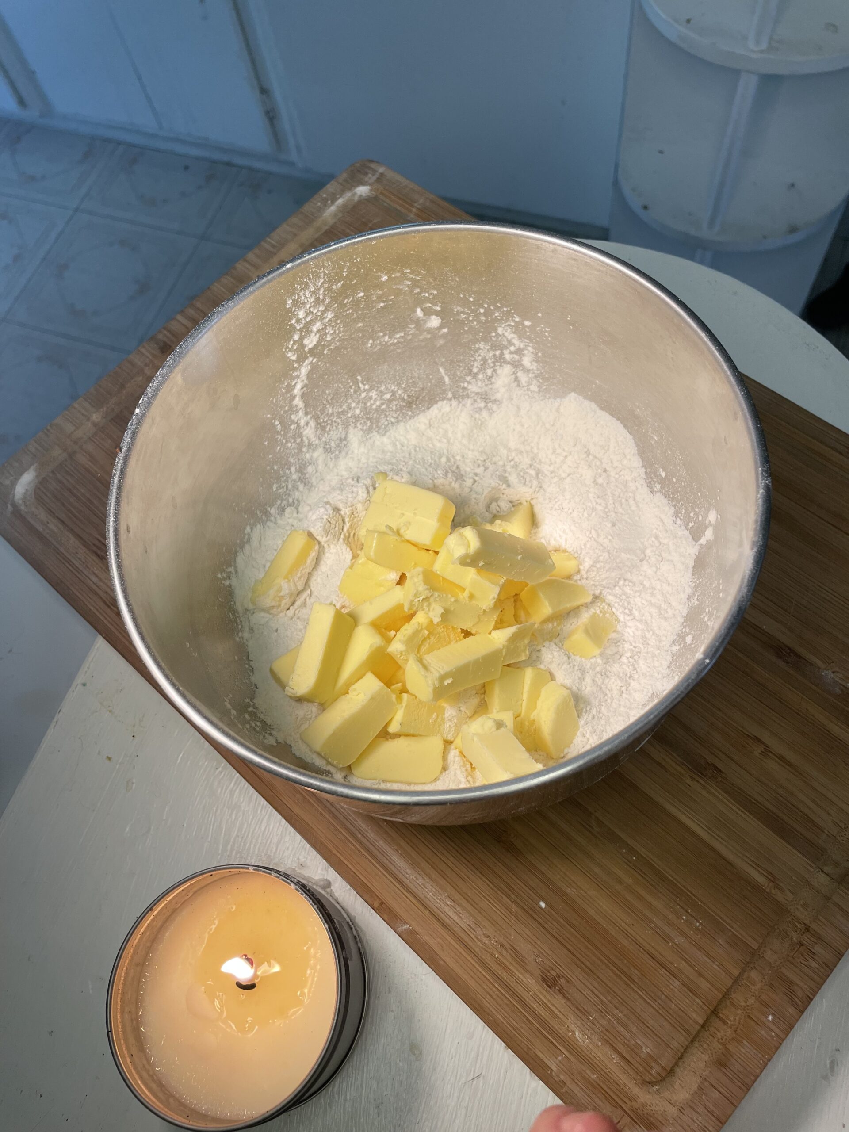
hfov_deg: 53.1
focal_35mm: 26
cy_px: 566
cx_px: 424
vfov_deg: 67.3
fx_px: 850
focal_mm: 4.2
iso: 100
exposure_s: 1/121
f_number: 1.6
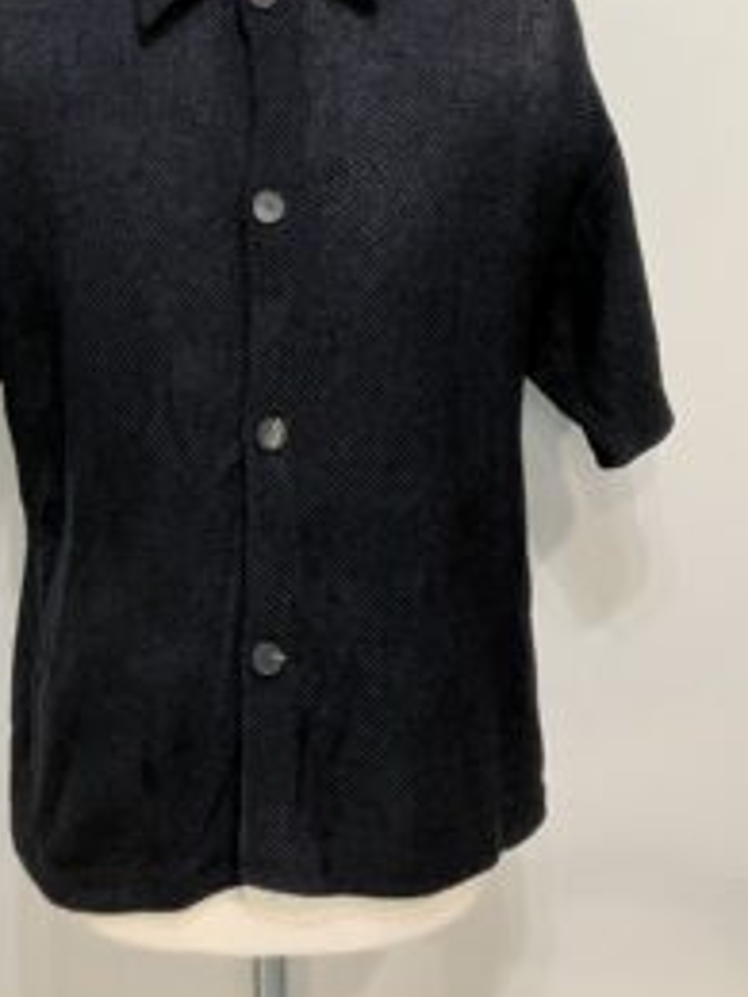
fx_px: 1239
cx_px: 288
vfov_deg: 42.8
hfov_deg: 33.5
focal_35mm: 43
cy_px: 280
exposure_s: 1/50
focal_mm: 3.99
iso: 100
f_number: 1.8
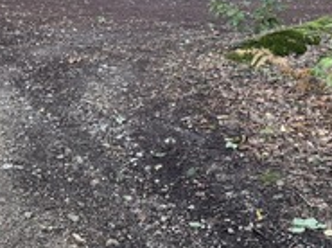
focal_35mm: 65
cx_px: 56
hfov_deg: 29.1
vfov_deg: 21.5
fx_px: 622
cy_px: -15
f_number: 1.78
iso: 200
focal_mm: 6.76
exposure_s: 1/83
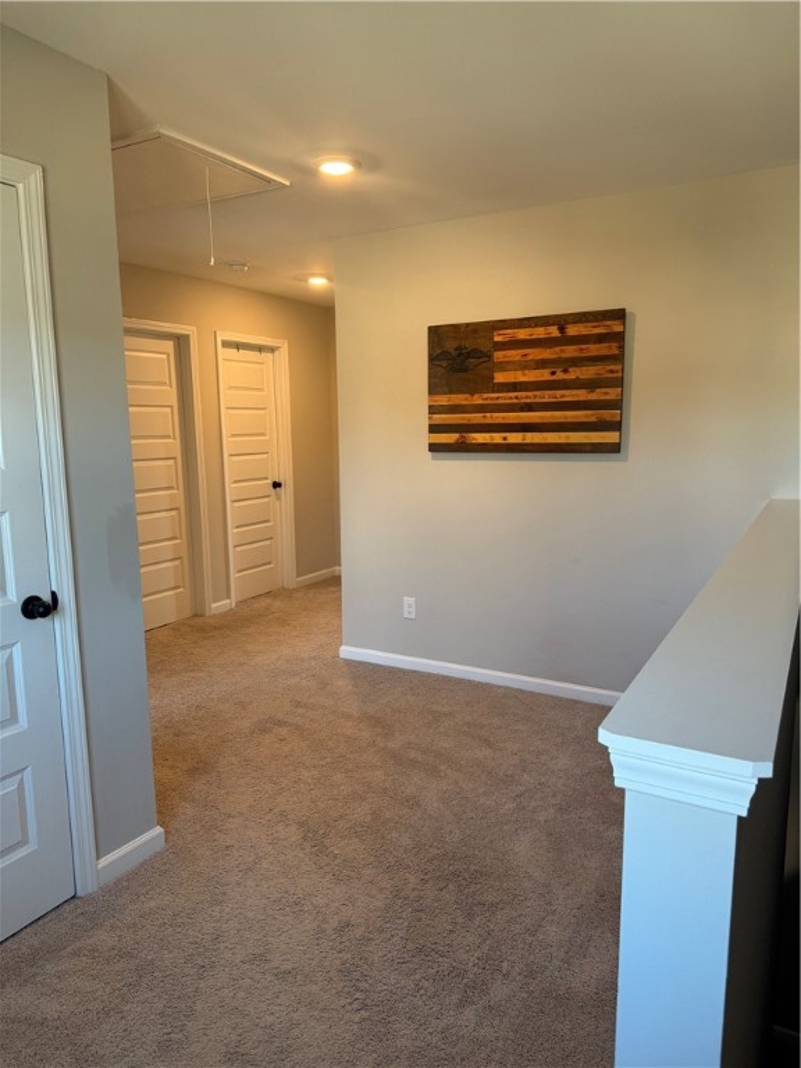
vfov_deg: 71.6
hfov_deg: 56.8
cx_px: 400
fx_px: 740
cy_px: 534
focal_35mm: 24
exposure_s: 1/120
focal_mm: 6.76
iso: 160
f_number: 1.78
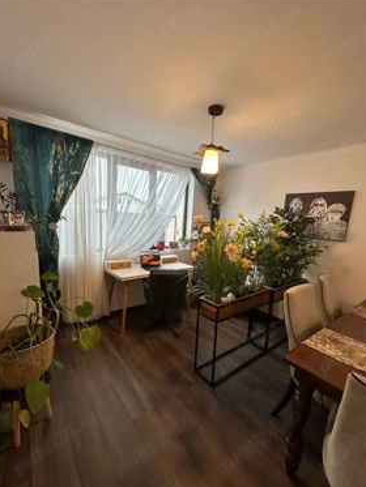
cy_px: 255
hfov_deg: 81.8
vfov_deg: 98.1
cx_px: 183
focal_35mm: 15
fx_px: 211
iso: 160
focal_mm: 2.22
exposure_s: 1/99
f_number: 2.2
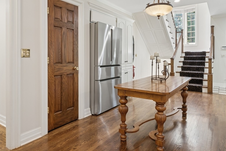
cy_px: 60
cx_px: 115
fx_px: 157
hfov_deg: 71.5
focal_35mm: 25
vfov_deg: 50.9
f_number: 9.5
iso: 200
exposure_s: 1/15
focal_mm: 15
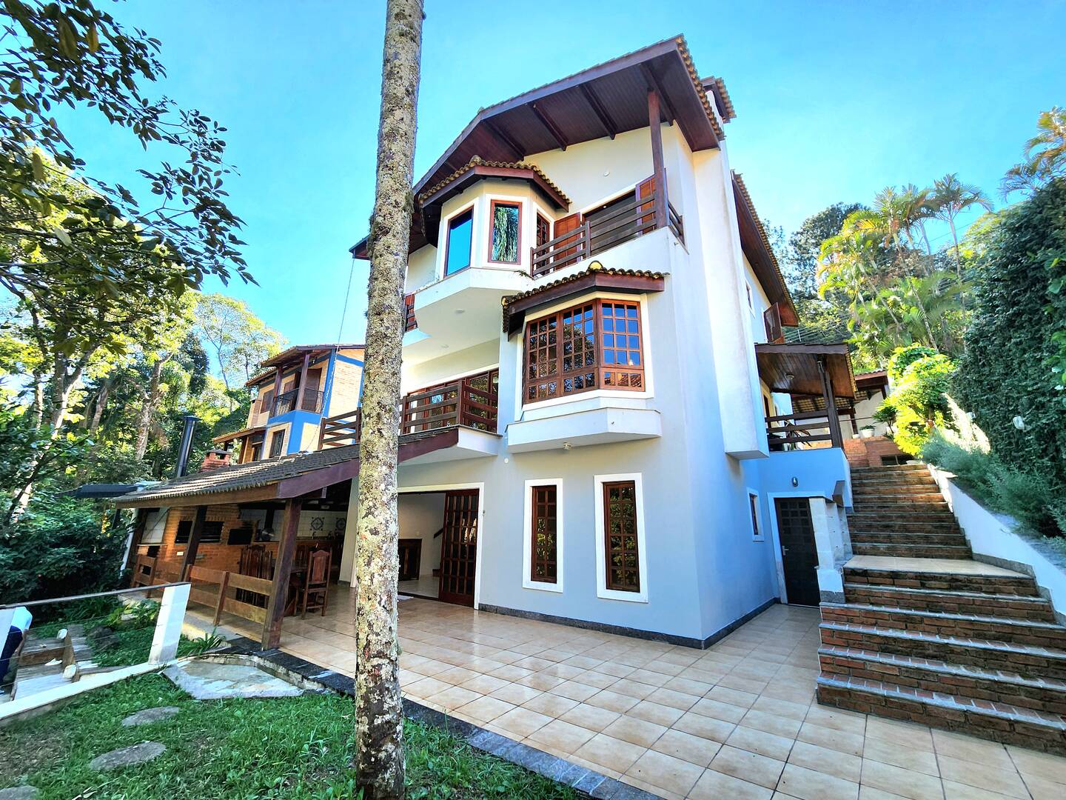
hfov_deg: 106.2
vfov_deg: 89.9
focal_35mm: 13
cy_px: 400
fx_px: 400
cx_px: 533
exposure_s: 1/333
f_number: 2.2
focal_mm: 2.2
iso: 50
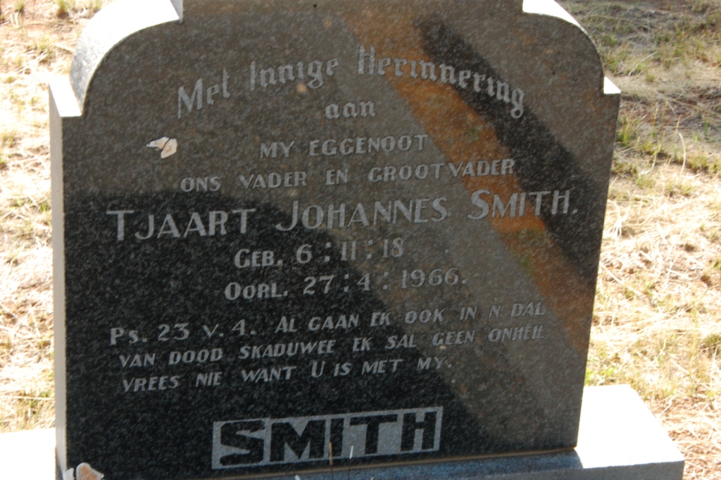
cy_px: 240
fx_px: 1951
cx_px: 360
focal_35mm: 98
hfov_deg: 20.9
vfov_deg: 14.0
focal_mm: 65
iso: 720
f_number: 22
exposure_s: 1/30
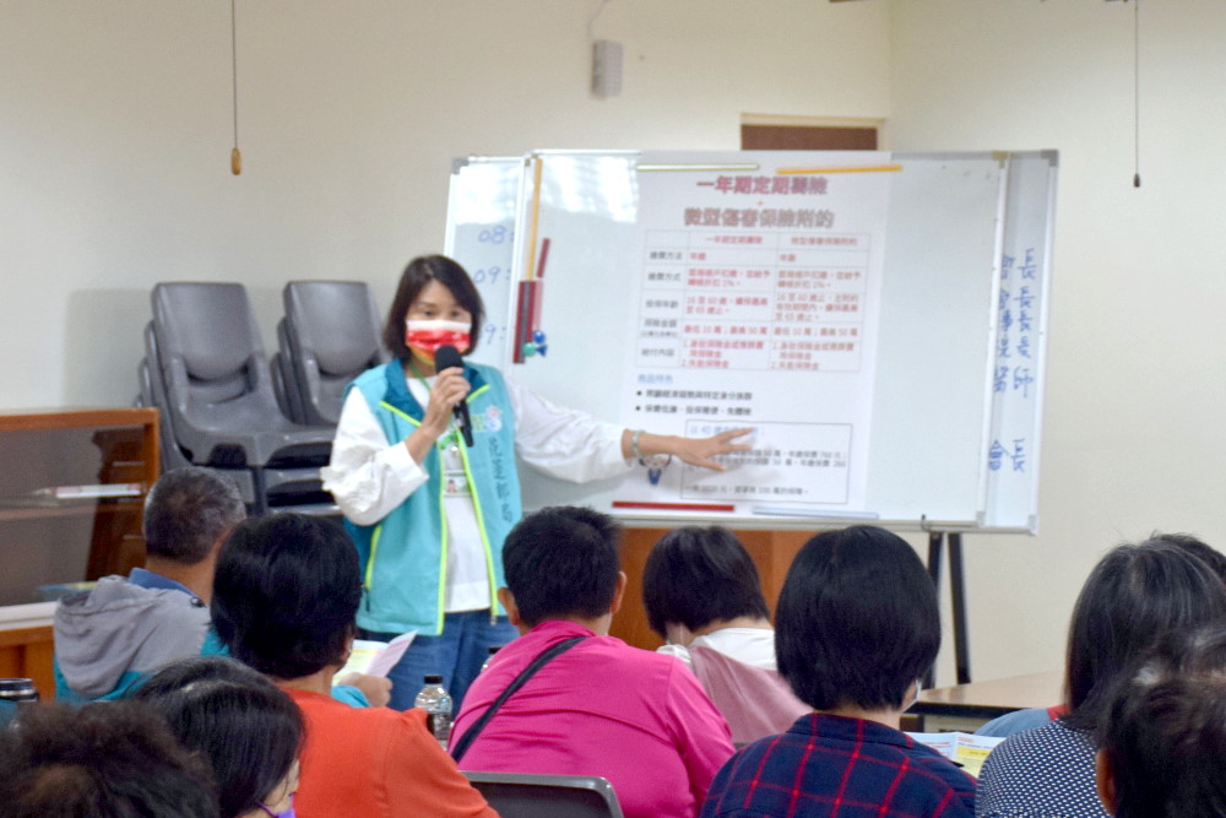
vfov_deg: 20.2
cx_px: 613
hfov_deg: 29.9
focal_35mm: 68
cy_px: 409
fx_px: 2299
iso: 500
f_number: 4.5
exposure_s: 1/60
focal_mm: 45
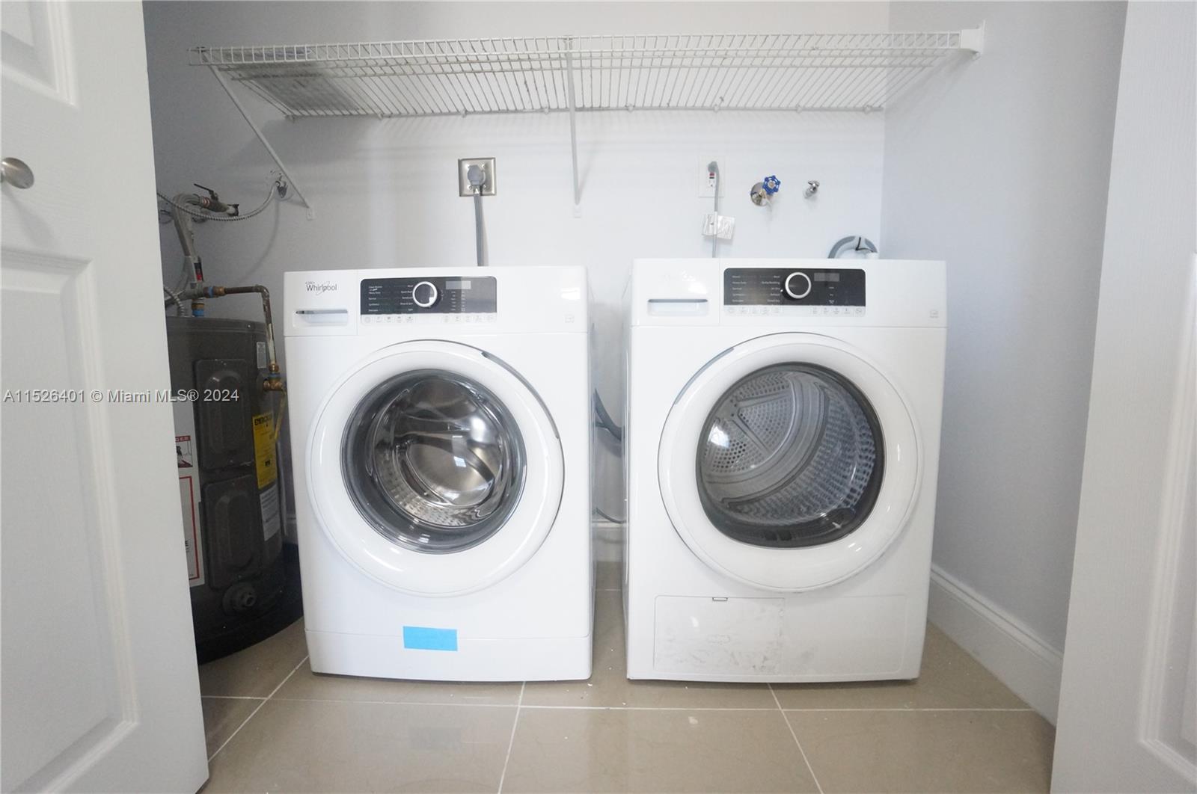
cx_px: 598
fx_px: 498
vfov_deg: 77.2
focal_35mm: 15
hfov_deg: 100.5
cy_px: 397
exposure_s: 1/160
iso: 2500
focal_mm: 10
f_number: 4
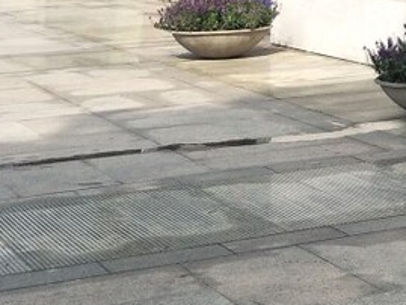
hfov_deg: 15.4
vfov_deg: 12.8
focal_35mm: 107
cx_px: 770
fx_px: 1256
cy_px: -216
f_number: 1.7
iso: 33
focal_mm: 4.1
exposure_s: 1/928
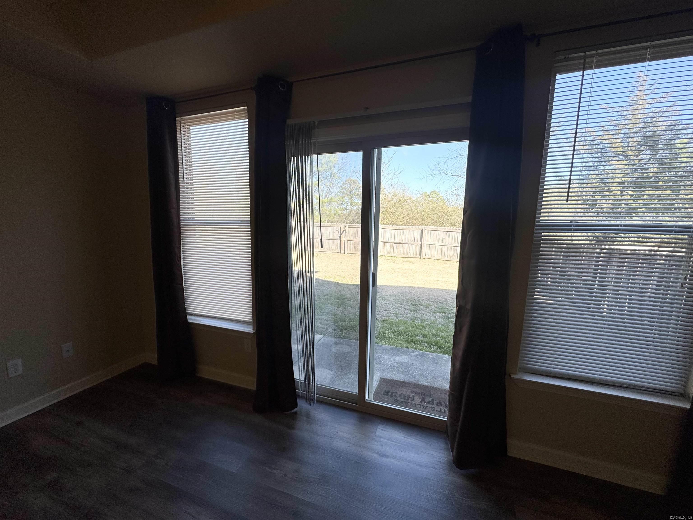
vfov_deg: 85.7
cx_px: 346
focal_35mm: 14
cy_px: 260
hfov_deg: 102.1
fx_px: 280
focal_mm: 2.22
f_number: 2.2
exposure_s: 1/405
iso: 40
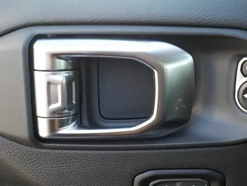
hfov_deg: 36.1
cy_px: 123
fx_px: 378
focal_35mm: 53
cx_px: 141
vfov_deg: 27.4
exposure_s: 1/60
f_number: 5
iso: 400
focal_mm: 20
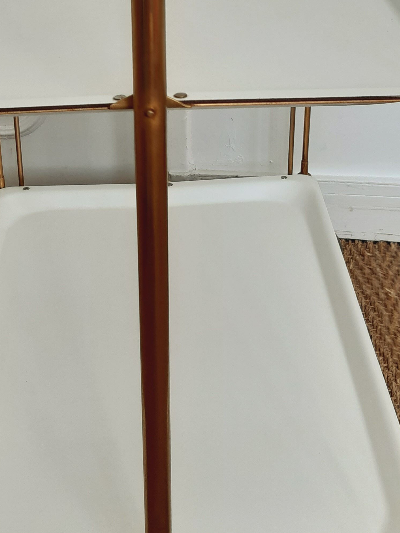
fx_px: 924
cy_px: 118
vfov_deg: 31.5
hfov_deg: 24.4
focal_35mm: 60
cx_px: 176
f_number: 1.7
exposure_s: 1/50
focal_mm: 3.92
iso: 40
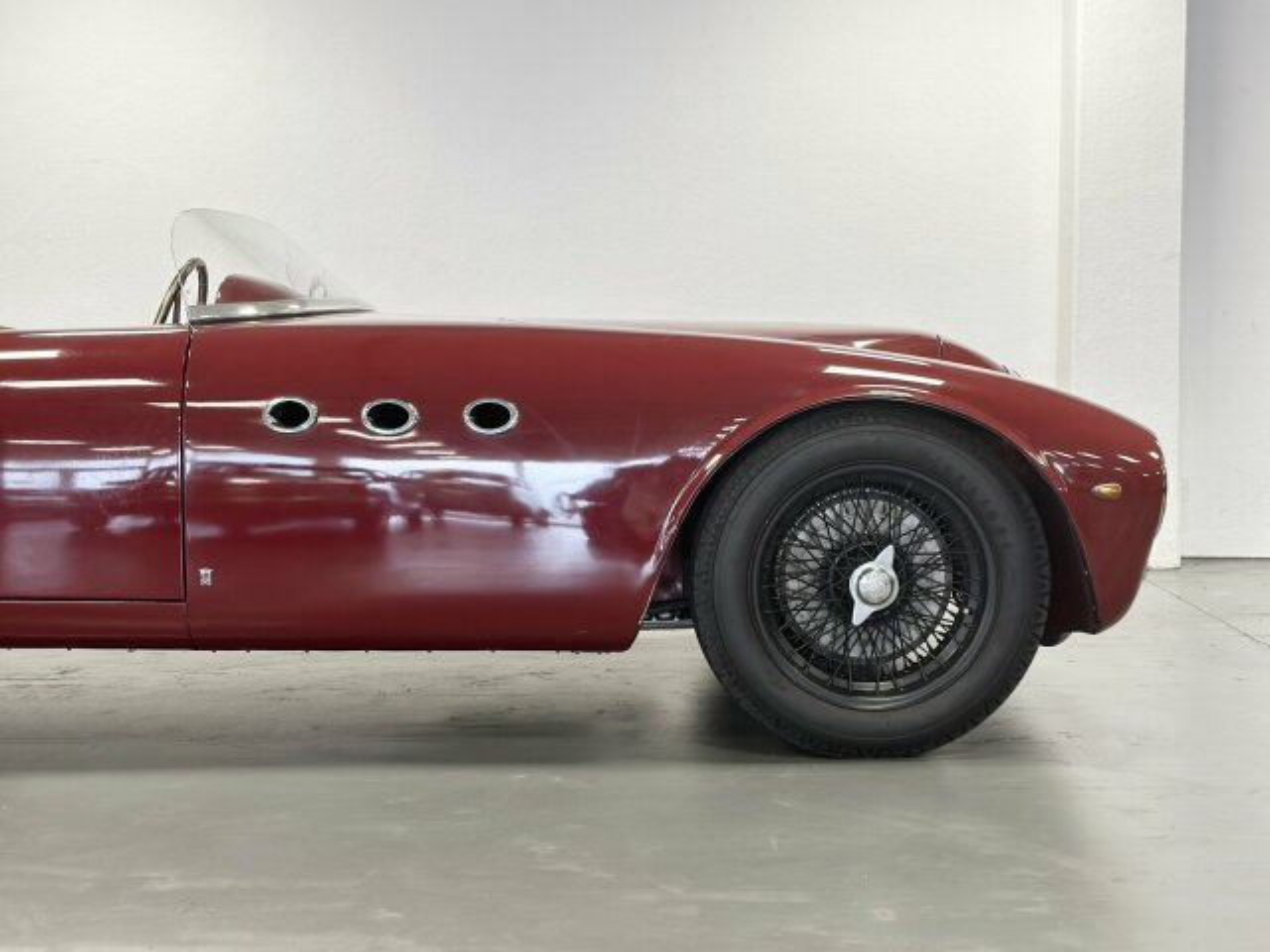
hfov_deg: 39.7
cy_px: 476
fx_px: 1761
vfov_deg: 30.3
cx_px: 635
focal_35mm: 48
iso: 125
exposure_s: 1/71
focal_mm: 6.86
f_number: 1.78
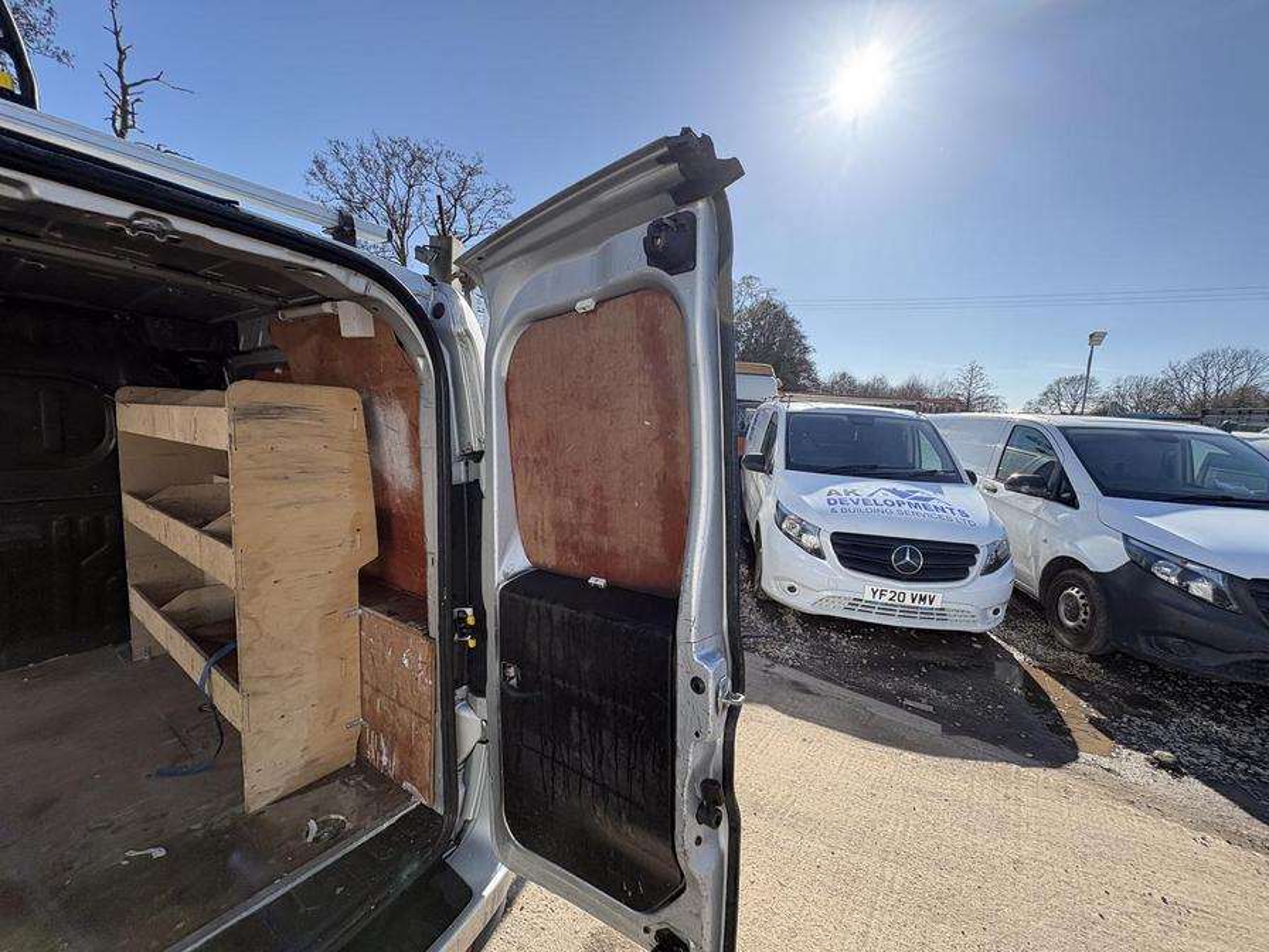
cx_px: 634
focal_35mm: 14
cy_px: 476
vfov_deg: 85.7
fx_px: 513
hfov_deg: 102.1
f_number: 2.2
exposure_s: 1/868
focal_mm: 2.22
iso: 50
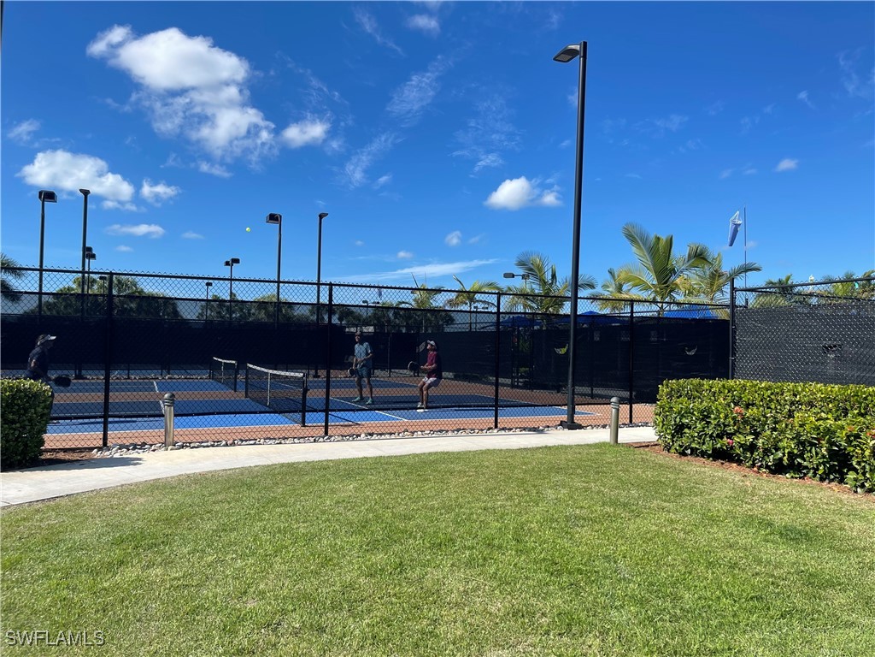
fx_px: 632
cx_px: 438
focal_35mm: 25
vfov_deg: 54.9
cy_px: 328
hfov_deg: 69.4
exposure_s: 1/2545
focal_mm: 5.1
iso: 50
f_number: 1.6
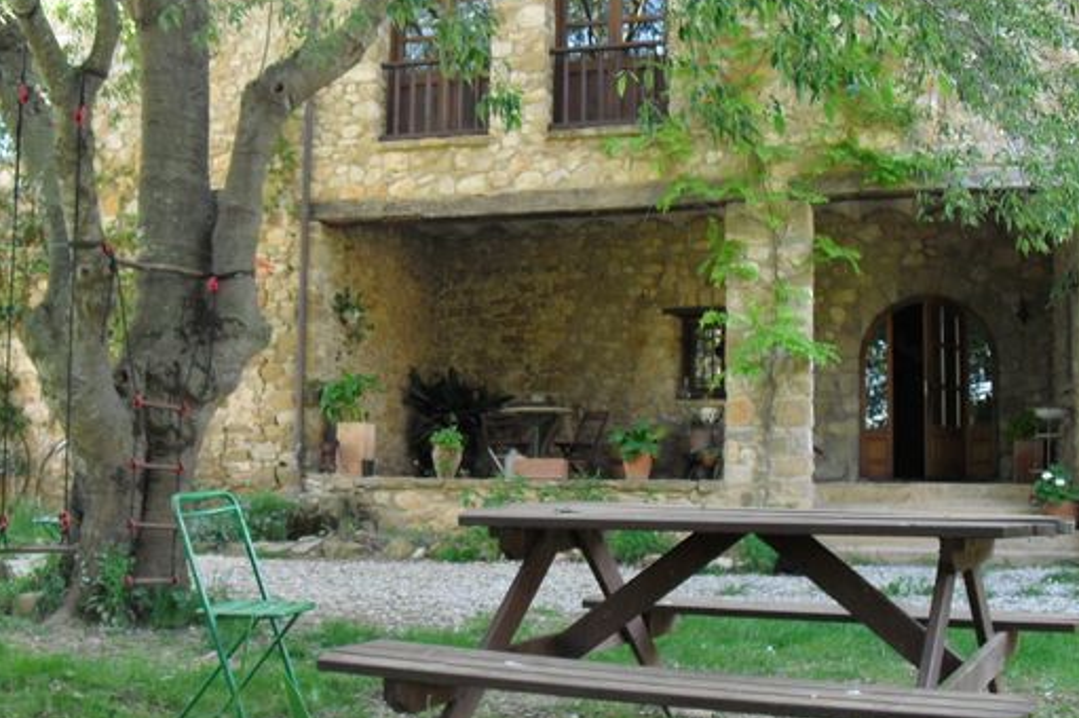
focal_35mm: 44
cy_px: 443
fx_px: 1318
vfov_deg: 30.4
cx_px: 479
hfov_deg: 44.5
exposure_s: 1/80
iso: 200
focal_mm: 6.3
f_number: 3.1
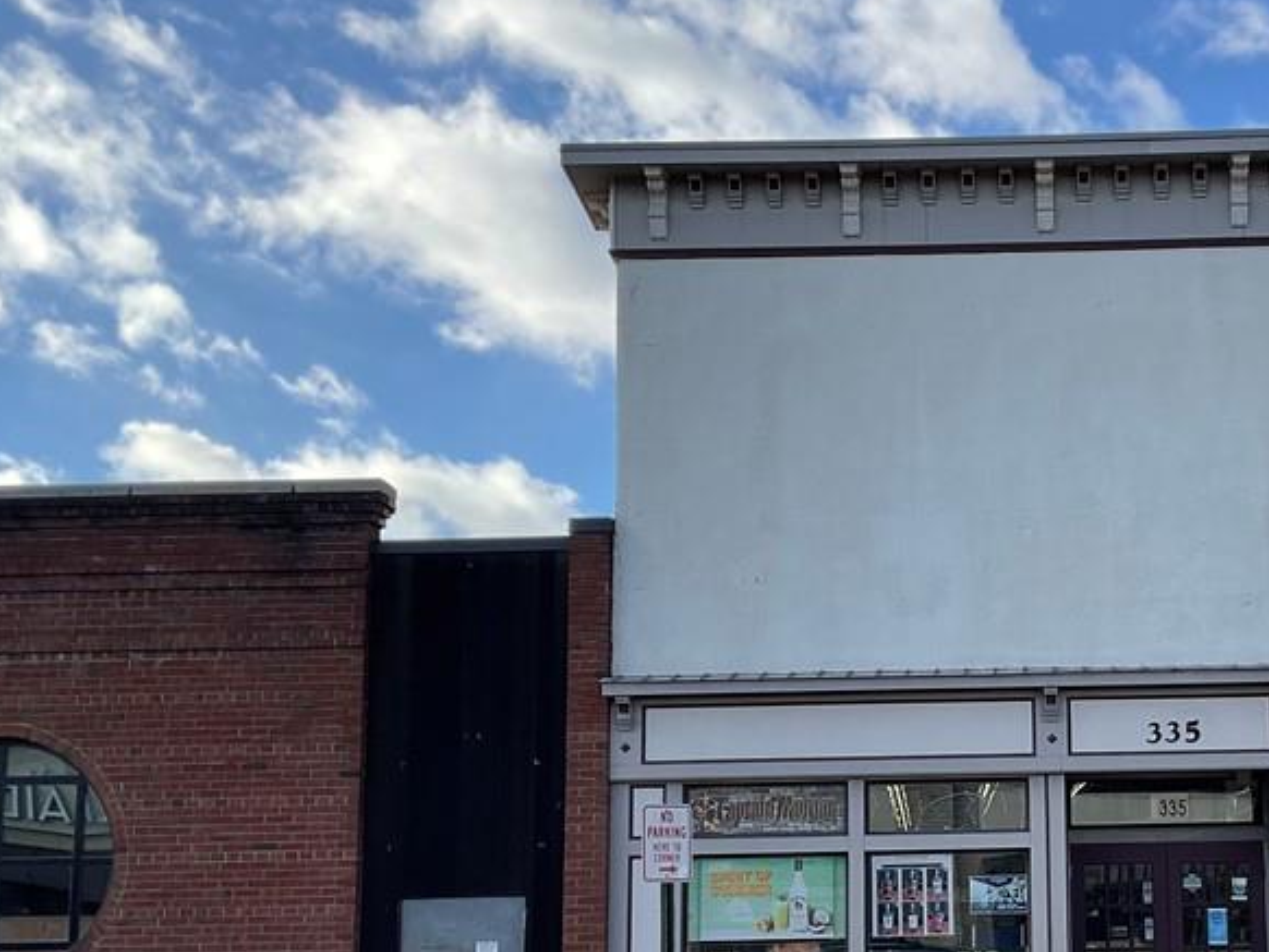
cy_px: 678
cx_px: 1066
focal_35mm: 51
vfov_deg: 28.3
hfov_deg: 35.9
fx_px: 1870
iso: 16
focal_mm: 3
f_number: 1.8
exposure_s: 1/1015
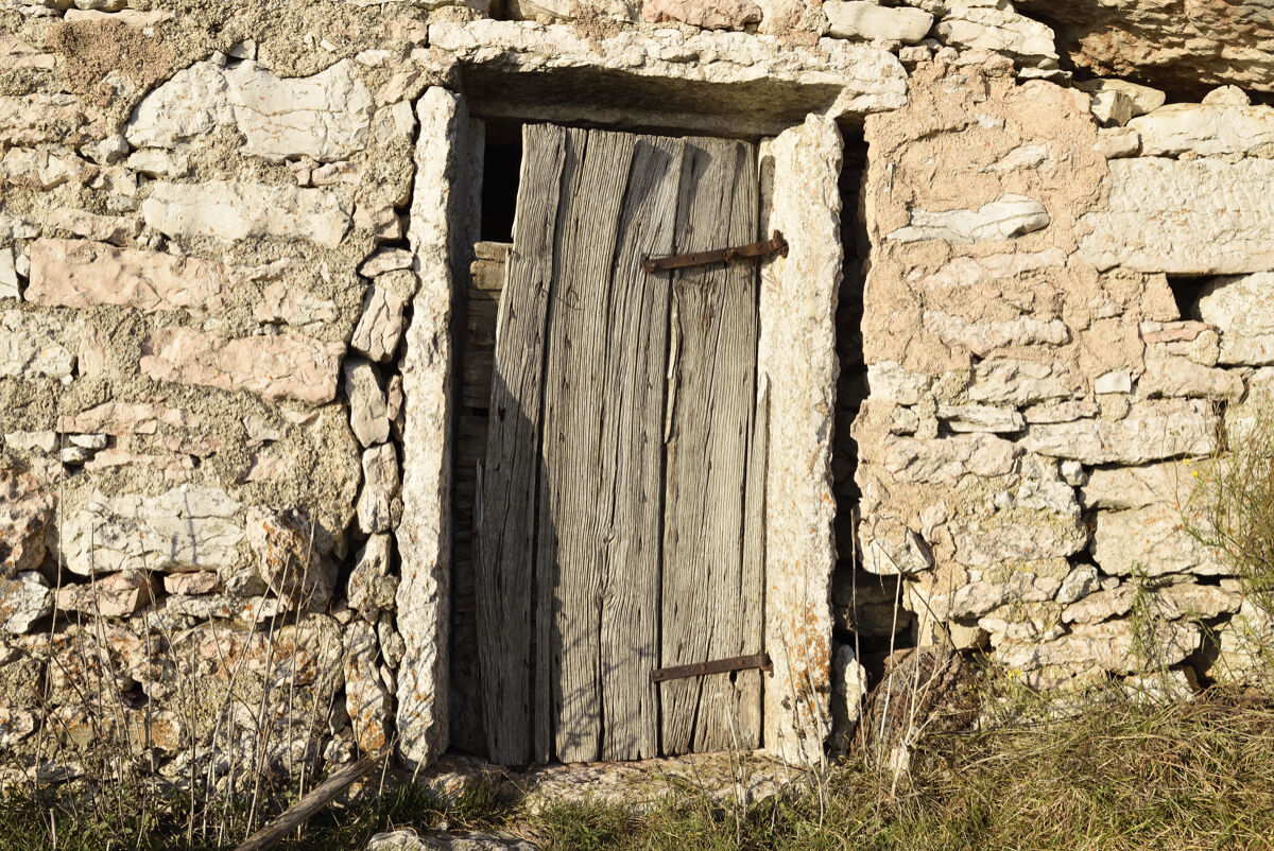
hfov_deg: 54.4
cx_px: 637
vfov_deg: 37.9
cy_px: 426
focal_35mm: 35
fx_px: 1239
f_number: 7.1
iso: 100
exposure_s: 1/320
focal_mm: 35
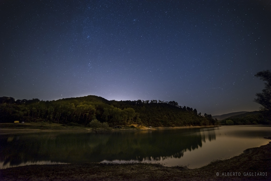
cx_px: 136
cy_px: 90
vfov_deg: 81.3
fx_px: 105
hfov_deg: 104.2
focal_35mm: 14
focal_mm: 14
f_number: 3.5
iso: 800
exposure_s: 133
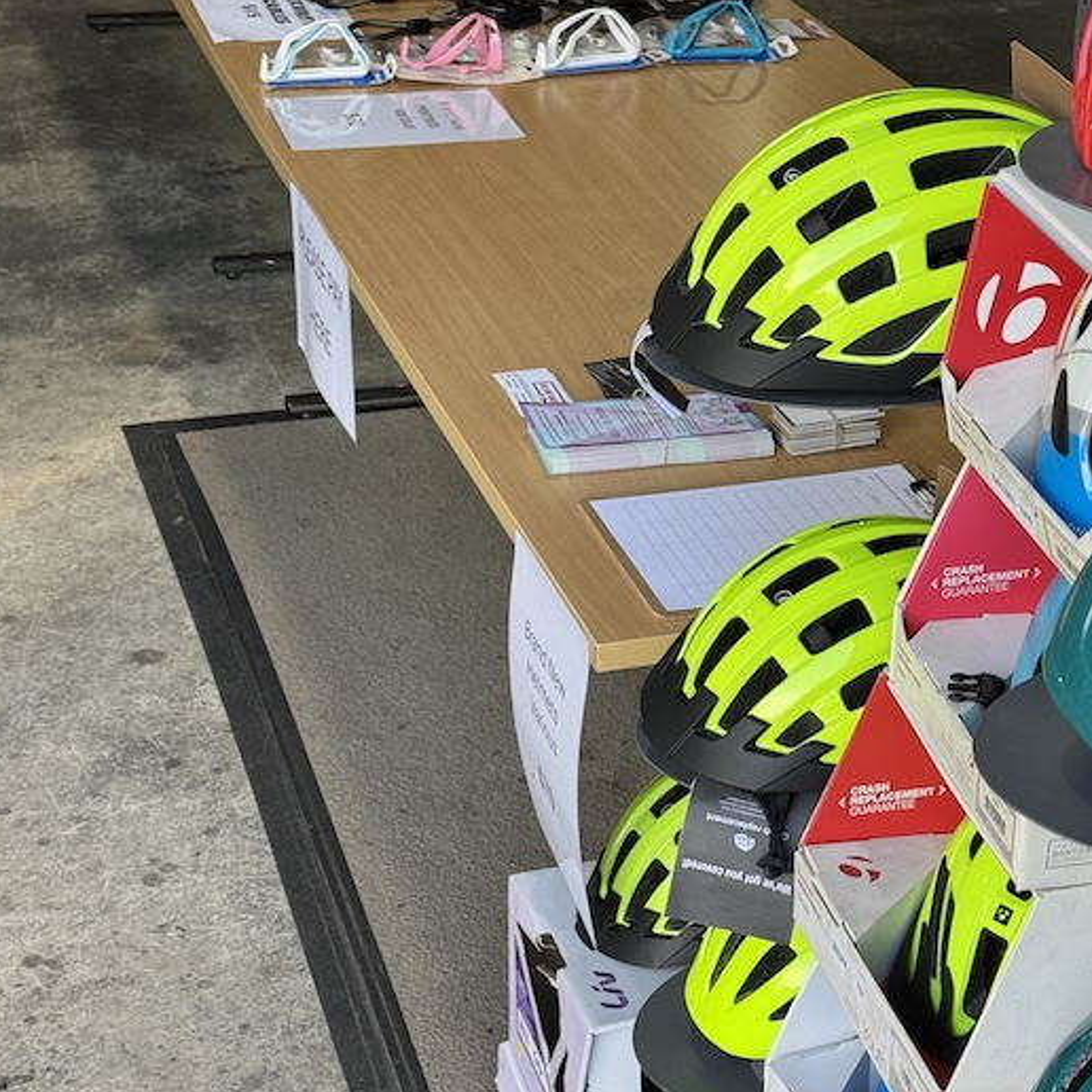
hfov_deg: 25.0
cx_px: 641
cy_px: 442
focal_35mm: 69
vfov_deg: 25.0
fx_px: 2463
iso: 64
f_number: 1.78
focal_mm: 6.76
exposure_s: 1/284
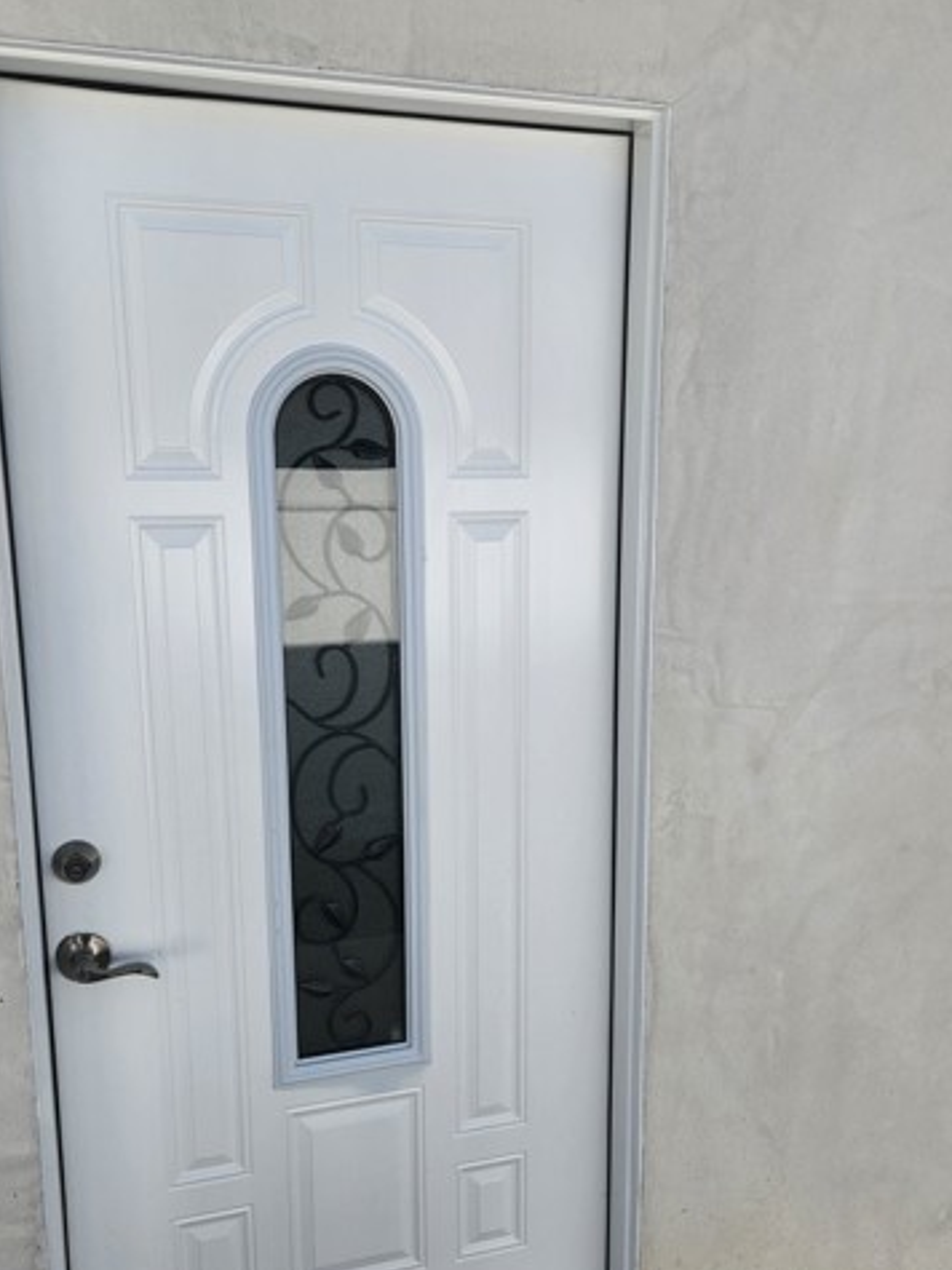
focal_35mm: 31
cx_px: 447
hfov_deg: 45.4
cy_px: 711
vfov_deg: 58.2
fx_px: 1137
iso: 20
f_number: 1.8
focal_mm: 5.4
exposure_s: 1/1117
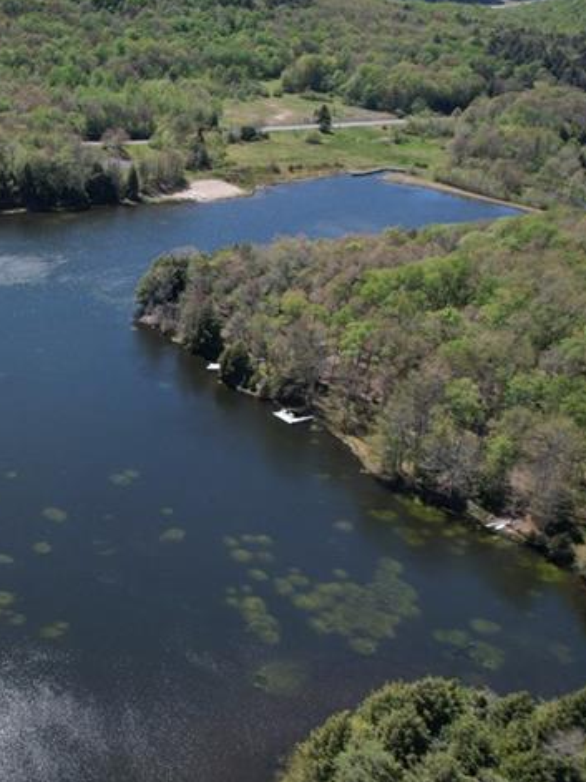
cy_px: 286
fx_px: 1039
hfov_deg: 26.9
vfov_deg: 40.9
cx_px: -159
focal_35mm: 46
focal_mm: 8.38
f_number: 2.8
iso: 120
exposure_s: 1/1600
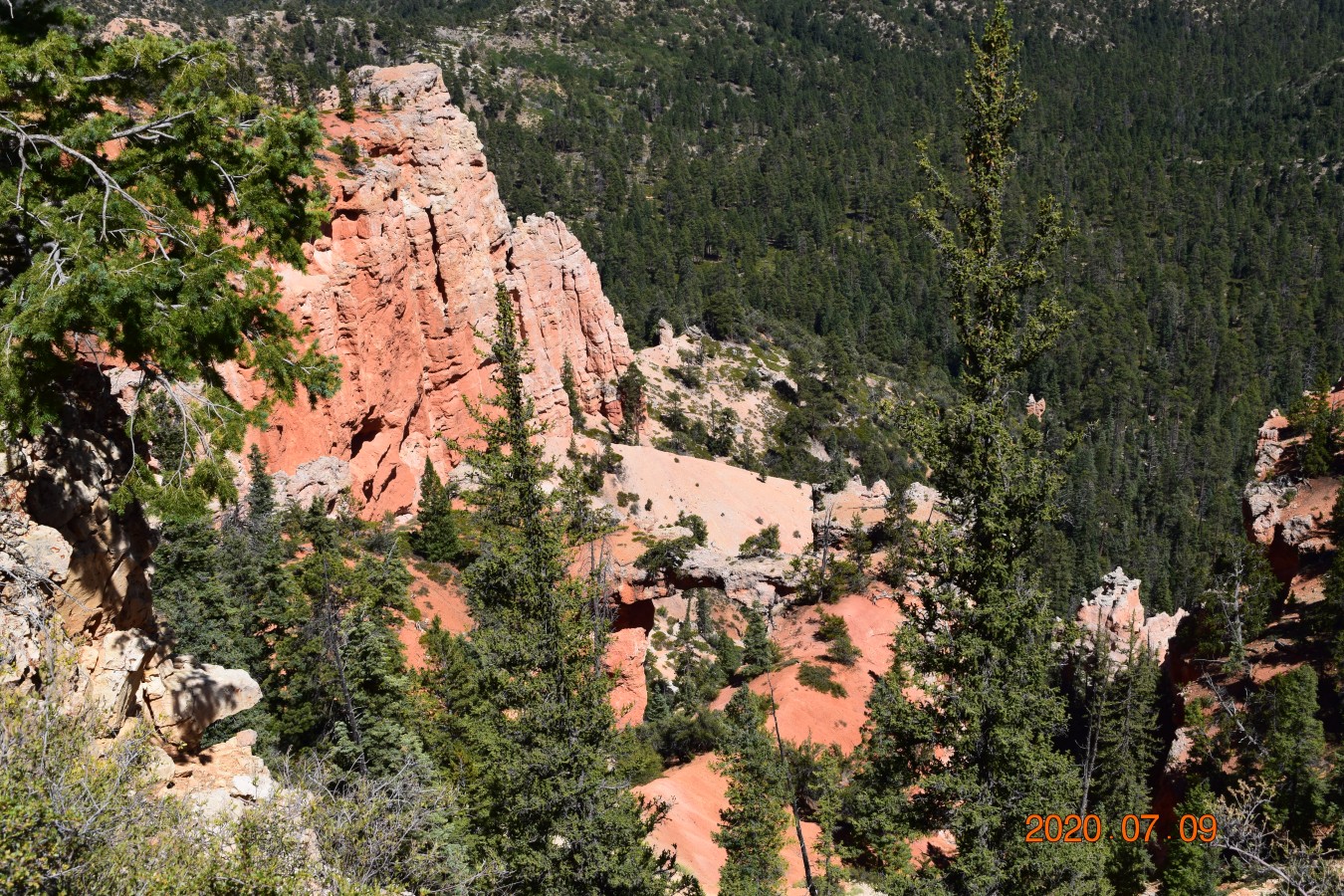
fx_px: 1624
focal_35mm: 44
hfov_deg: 45.0
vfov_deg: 30.8
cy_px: 448
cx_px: 672
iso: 320
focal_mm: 29
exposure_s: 1/500
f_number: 11
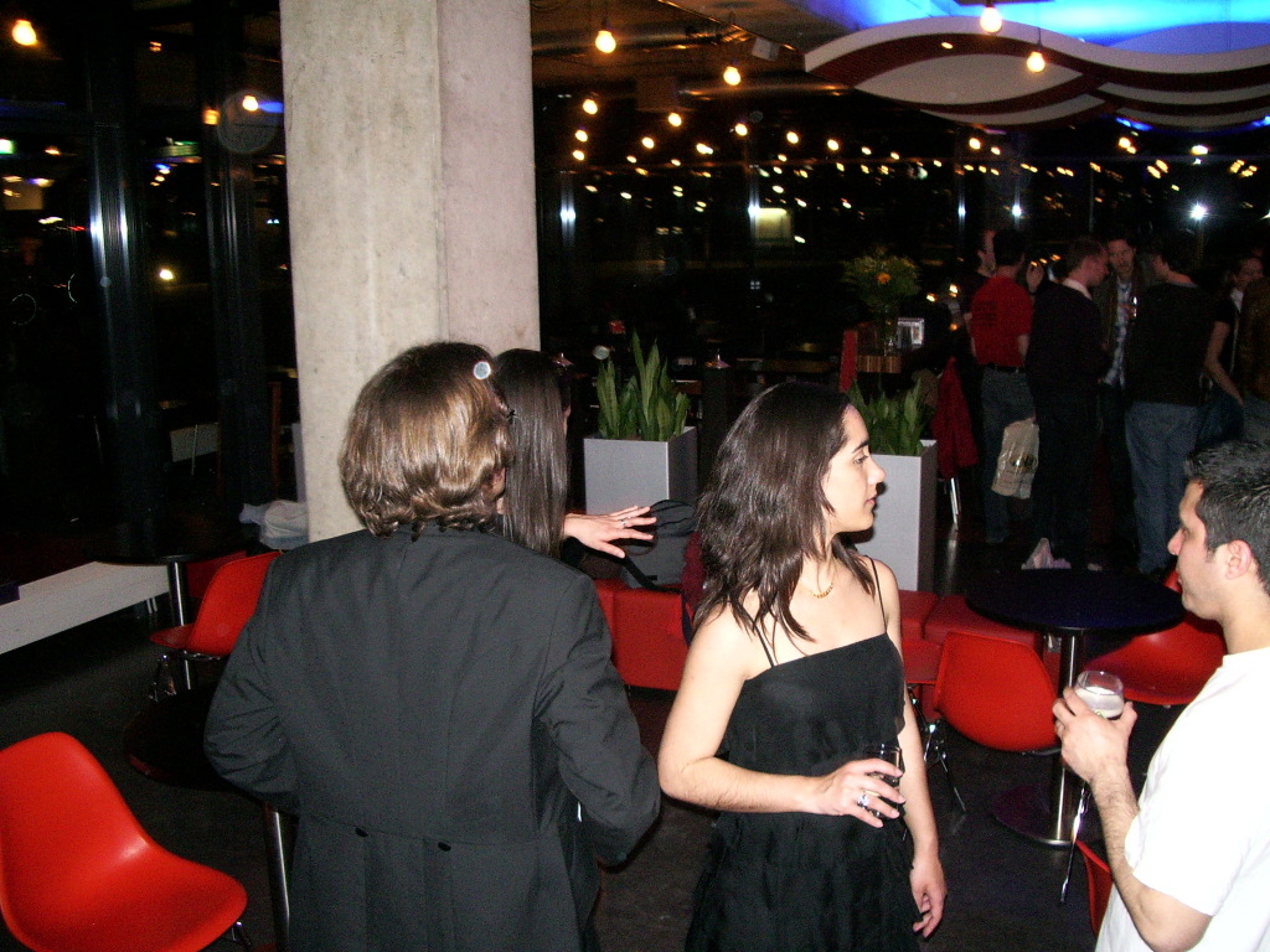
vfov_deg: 40.7
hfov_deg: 52.6
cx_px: 635
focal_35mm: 35
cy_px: 476
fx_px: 1284
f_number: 2.6
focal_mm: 5.8
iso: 200
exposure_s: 1/15
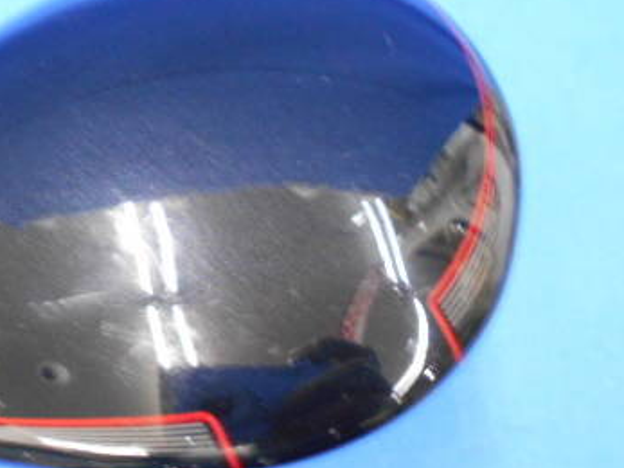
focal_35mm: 48
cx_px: 138
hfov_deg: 38.4
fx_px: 865
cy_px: 319
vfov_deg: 30.0
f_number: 3.2
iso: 400
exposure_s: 1/10
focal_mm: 4.6
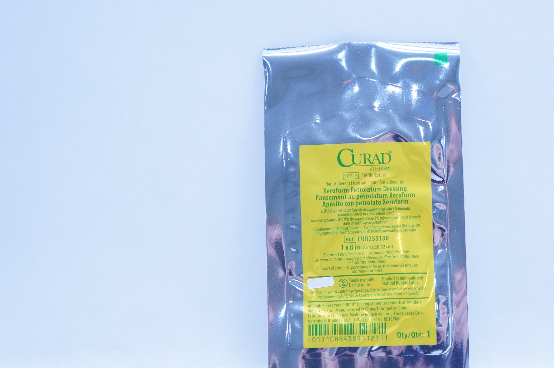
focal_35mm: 67
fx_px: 1030
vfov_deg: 20.2
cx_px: 372
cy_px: 226
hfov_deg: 29.9
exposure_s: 1/250
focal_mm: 28
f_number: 4
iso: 800
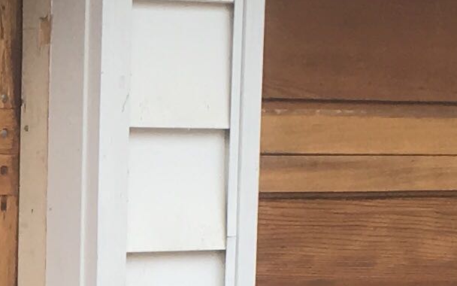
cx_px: -367
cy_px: 558
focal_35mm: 204
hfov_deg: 9.7
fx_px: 2541
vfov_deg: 6.3
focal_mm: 4.15
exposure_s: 1/493
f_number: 2.2
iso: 25
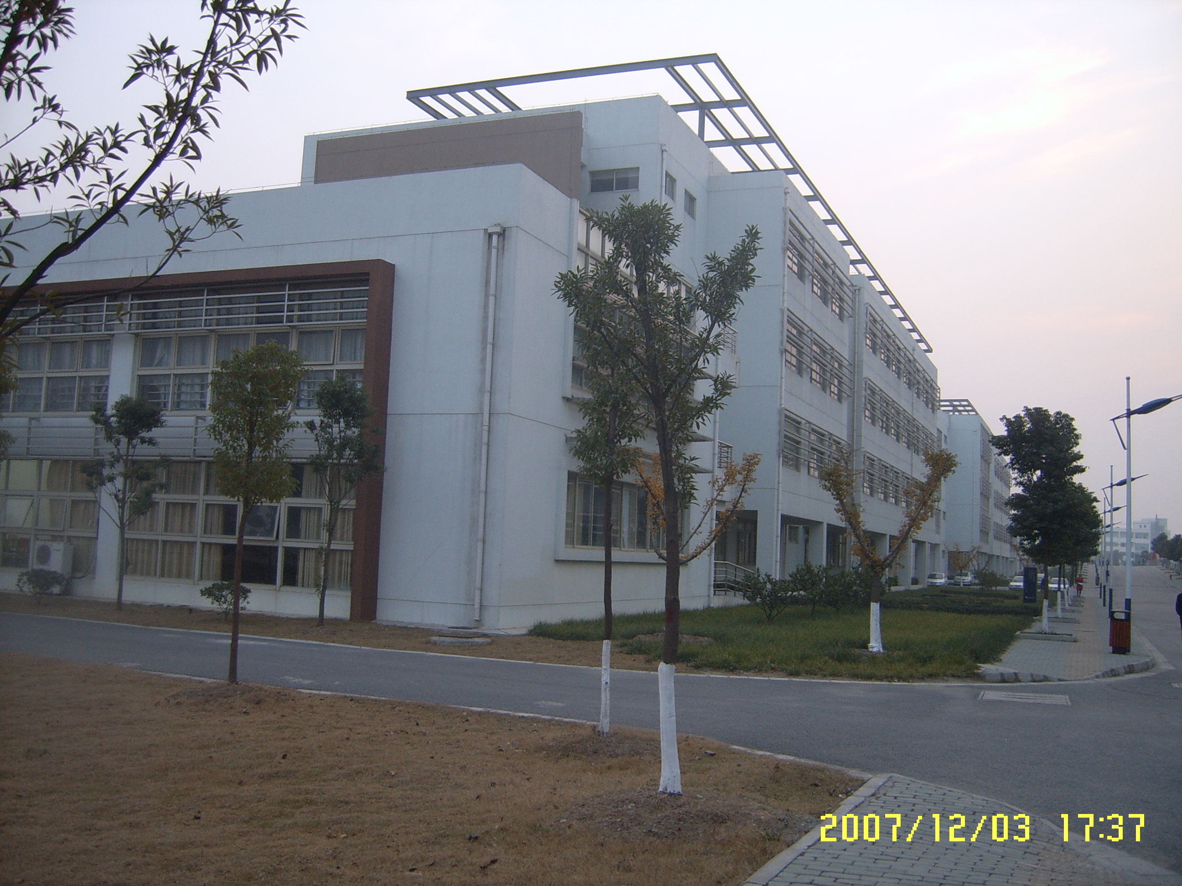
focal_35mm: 35
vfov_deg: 40.7
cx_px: 591
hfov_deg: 52.6
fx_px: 1195
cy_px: 443
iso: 50
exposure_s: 1/30
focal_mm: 5.8
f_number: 2.8
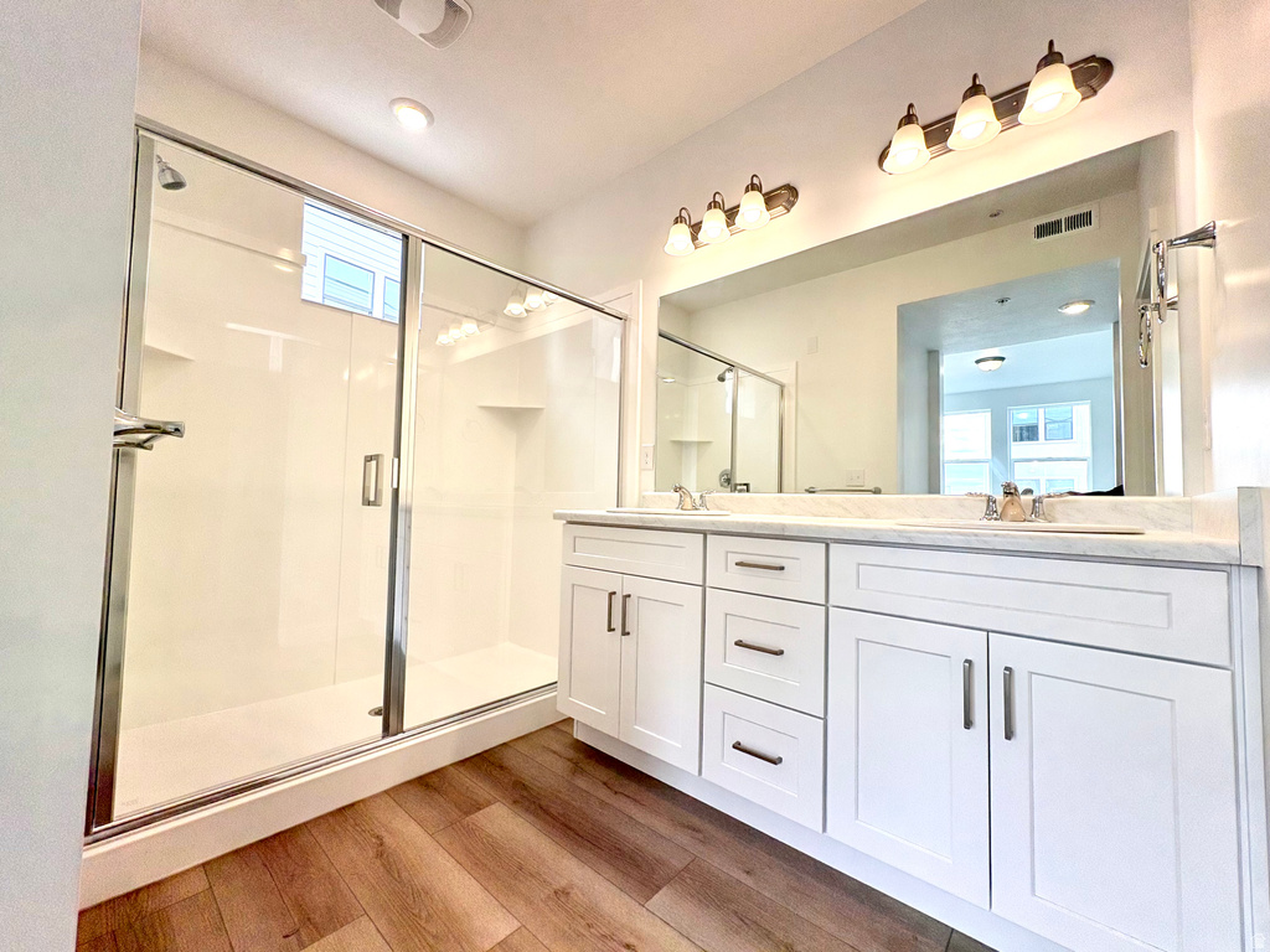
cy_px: 476
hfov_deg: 102.1
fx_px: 514
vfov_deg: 85.7
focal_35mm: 14
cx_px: 635
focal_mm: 2.22
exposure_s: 1/230
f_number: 2.2
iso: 64
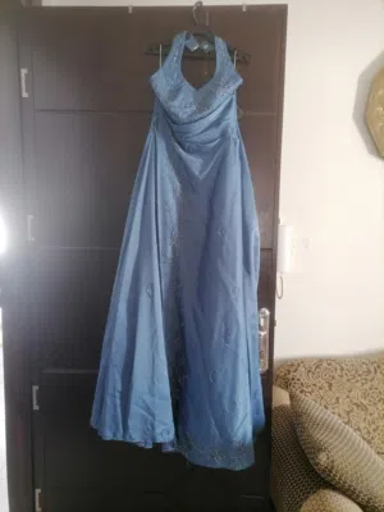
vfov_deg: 65.3
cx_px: 192
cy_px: 256
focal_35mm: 27
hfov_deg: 51.4
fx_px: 399
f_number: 1.8
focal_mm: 5.4
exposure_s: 1/33.3
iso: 250
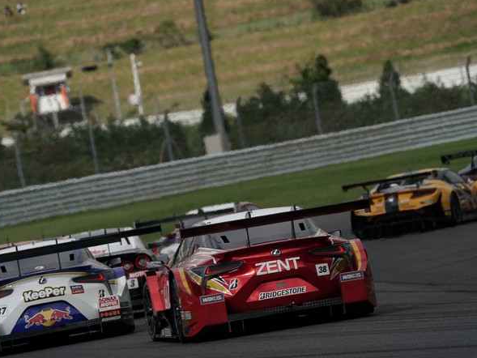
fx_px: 5568
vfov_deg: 3.7
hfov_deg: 4.9
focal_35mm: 404
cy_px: 190
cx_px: 205
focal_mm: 344
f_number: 7.1
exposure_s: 1/1250
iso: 200
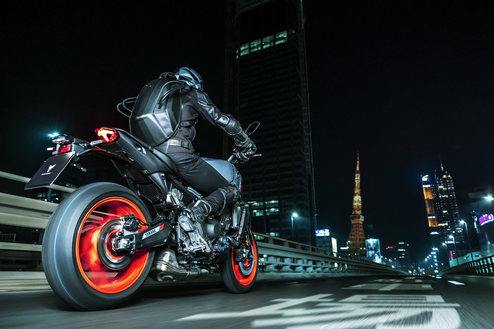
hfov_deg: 73.7
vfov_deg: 53.1
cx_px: 247
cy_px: 164
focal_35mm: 24
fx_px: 329
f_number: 2.8
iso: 2000
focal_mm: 16
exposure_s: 1/60
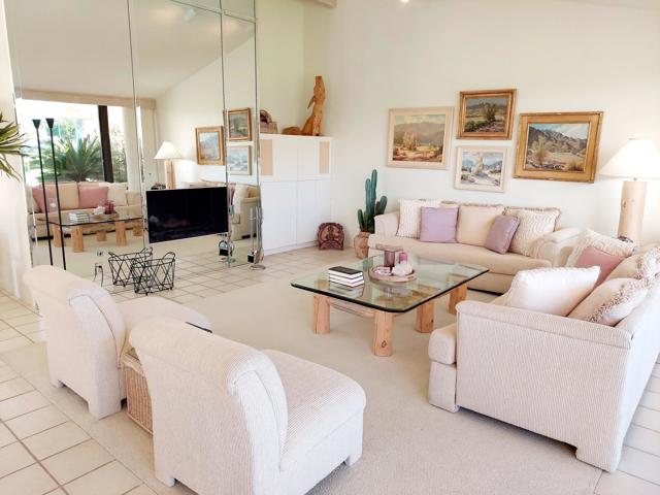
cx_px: 330
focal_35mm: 24
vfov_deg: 56.8
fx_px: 458
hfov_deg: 71.6
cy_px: 248
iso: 125
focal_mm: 5.23
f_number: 1.8
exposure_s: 1/120
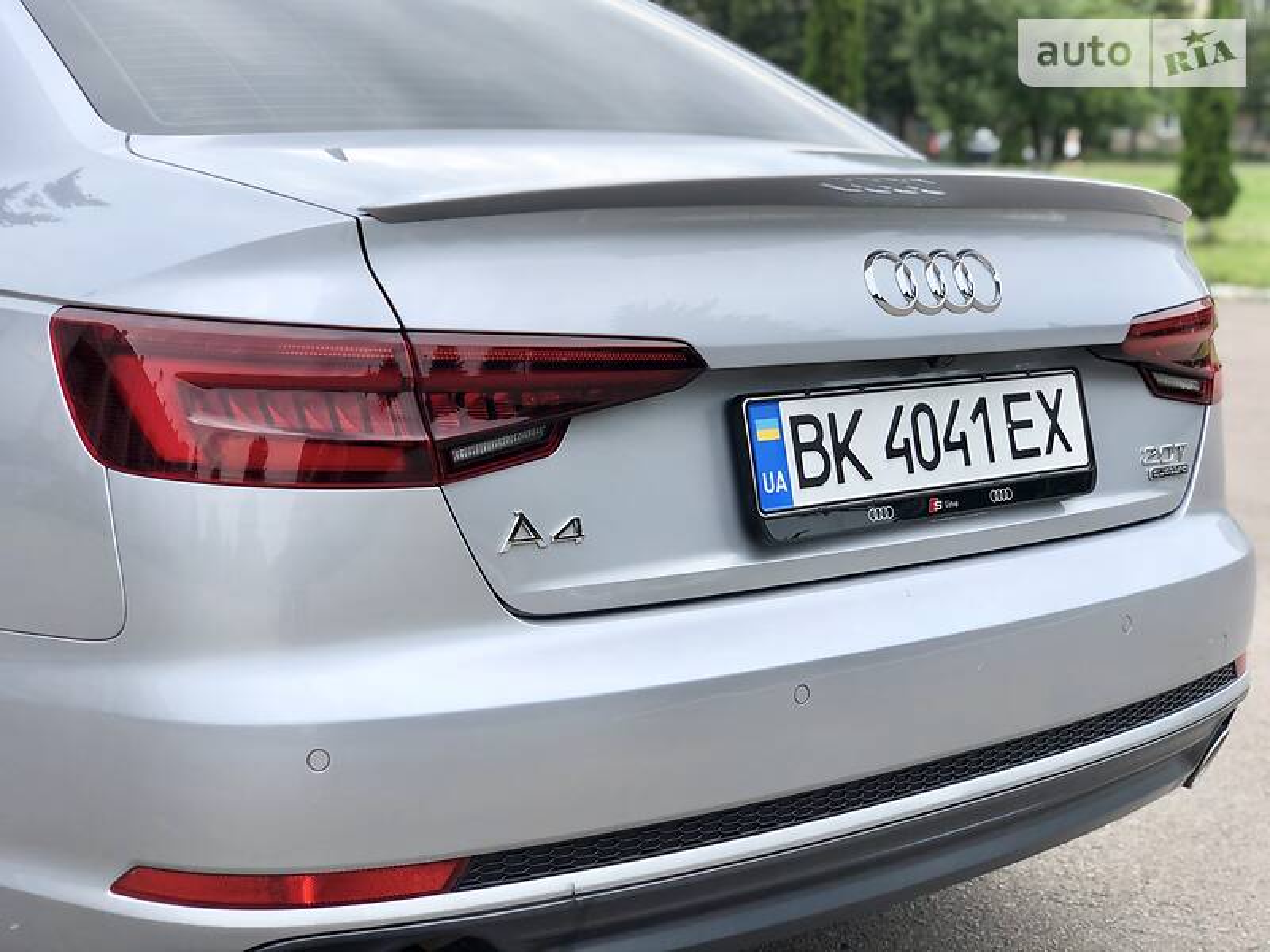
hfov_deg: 36.8
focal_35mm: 52
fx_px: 1908
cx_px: 635
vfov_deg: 28.0
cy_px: 476
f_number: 2.4
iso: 16
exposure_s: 1/306
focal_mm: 6
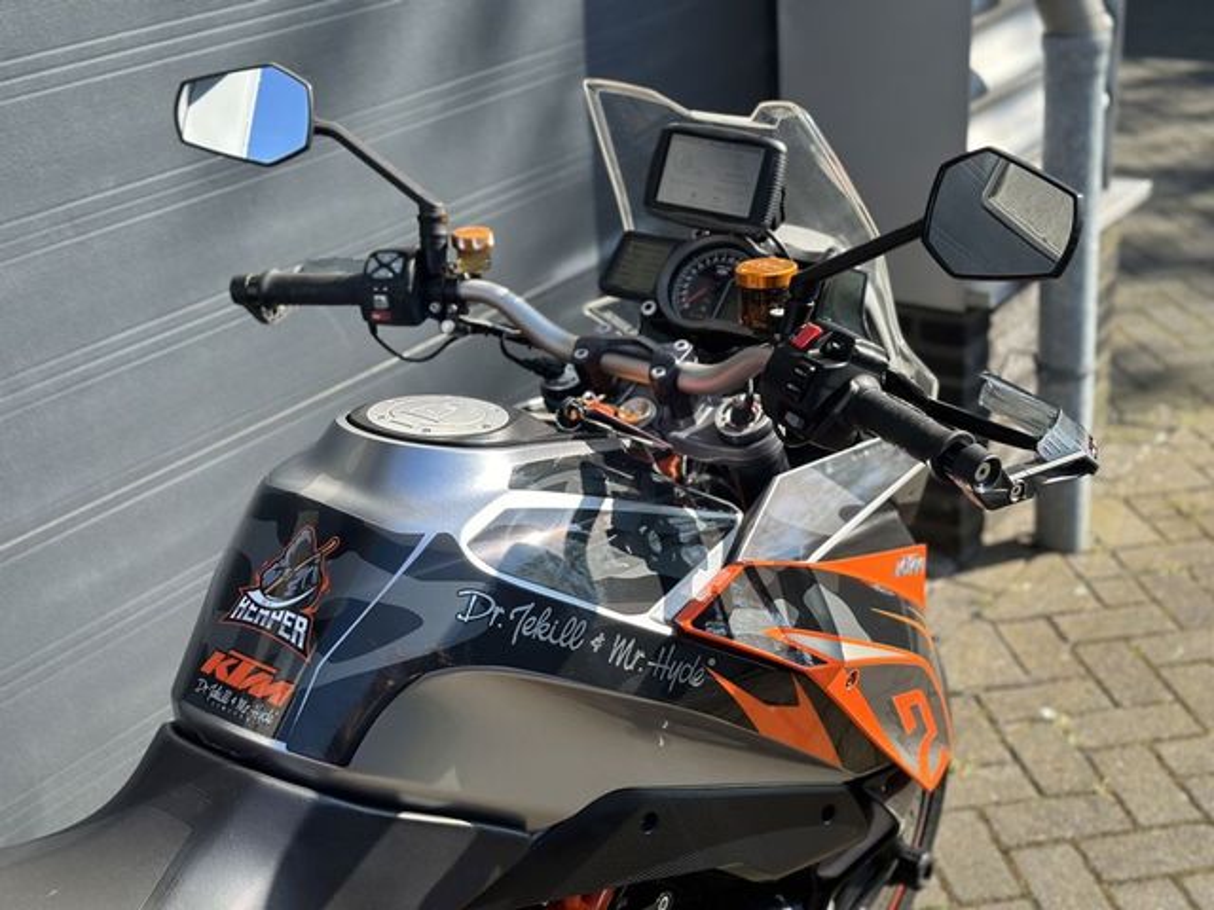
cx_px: 607
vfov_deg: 30.3
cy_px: 455
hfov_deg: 39.7
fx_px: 1683
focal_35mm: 48
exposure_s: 1/1433
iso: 80
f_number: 1.78
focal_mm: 6.86
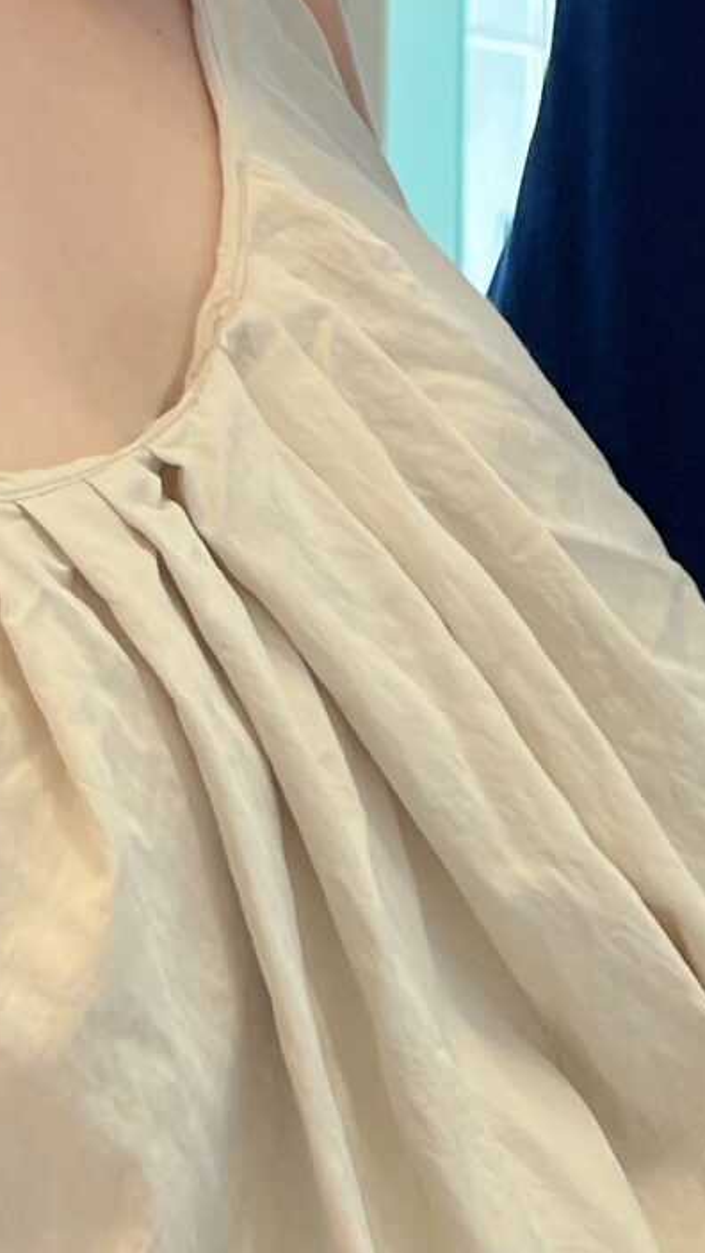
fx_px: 3423
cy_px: -812
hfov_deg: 11.7
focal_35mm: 103
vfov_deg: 17.8
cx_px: 456
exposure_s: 1/100
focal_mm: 5.7
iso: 32
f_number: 1.5
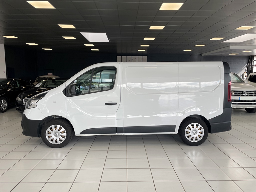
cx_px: 128
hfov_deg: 67.3
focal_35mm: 26
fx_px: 192
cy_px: 96
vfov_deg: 53.1
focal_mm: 4.2
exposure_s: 1/558
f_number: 1.6
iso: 32
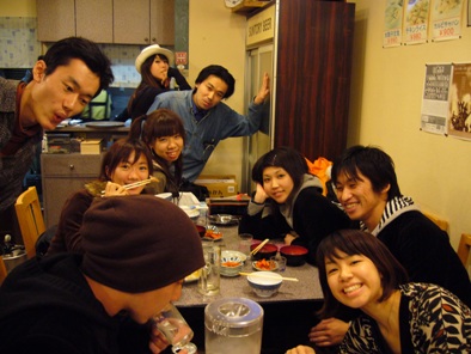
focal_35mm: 35
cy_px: 177
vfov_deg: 40.7
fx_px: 477
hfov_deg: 52.6
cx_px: 236
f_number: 2.8
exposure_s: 1/8
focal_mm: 5.8
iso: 200
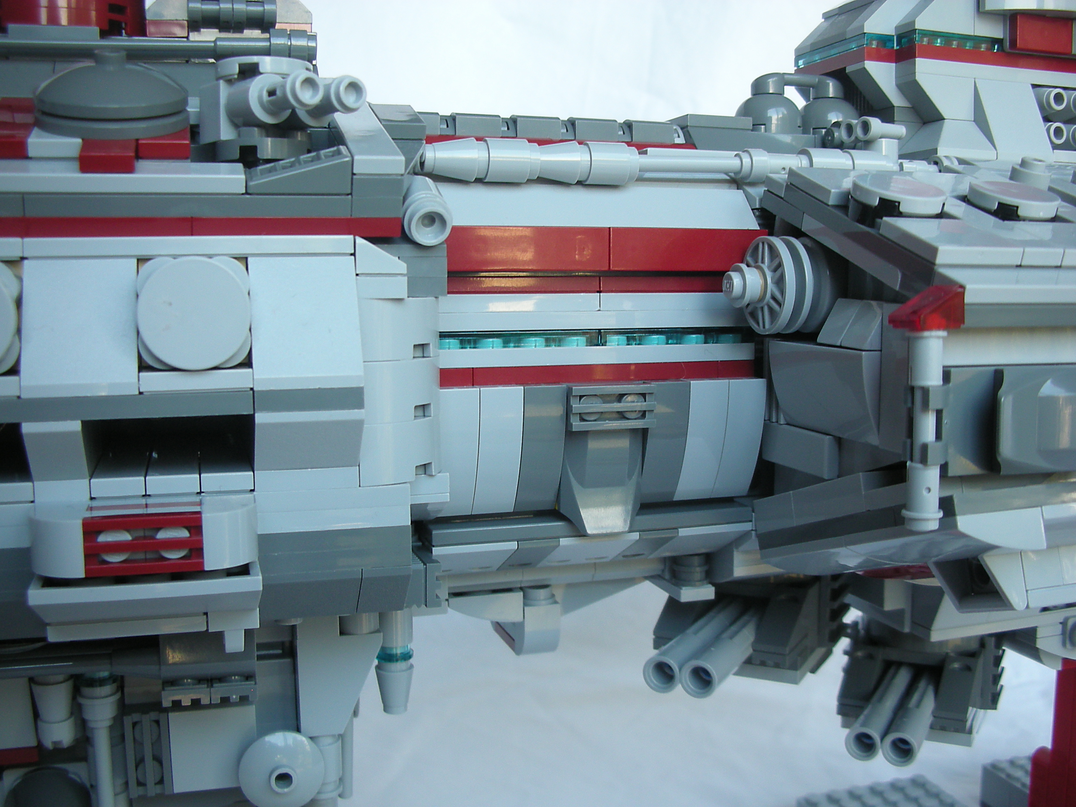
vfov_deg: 40.7
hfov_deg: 52.6
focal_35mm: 35
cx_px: 538
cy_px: 404
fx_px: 1088
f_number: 2.8
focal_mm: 5.8
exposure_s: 1/29.8
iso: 71
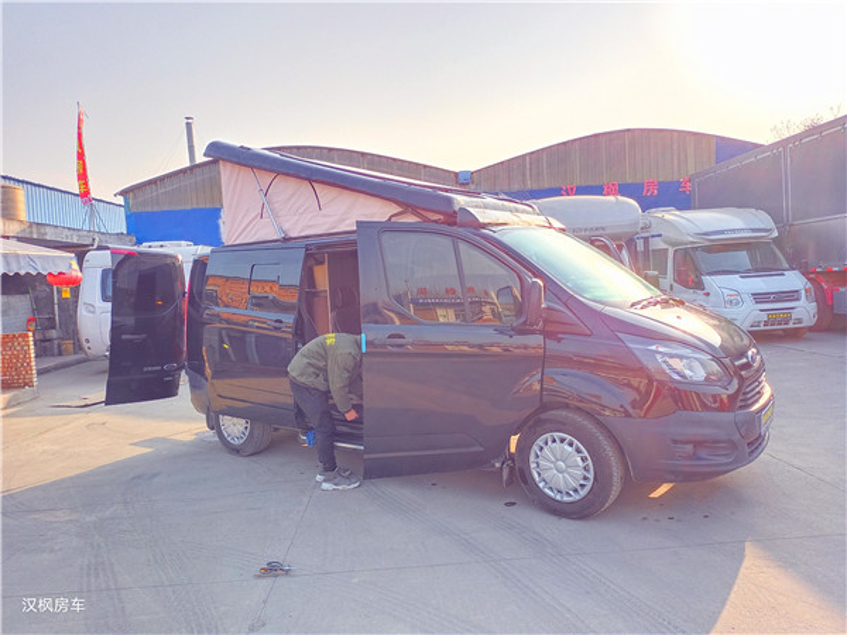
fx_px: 612
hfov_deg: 69.4
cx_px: 424
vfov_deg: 54.9
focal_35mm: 25
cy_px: 318
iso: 100
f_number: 1.79
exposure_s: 1/108
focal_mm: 4.71
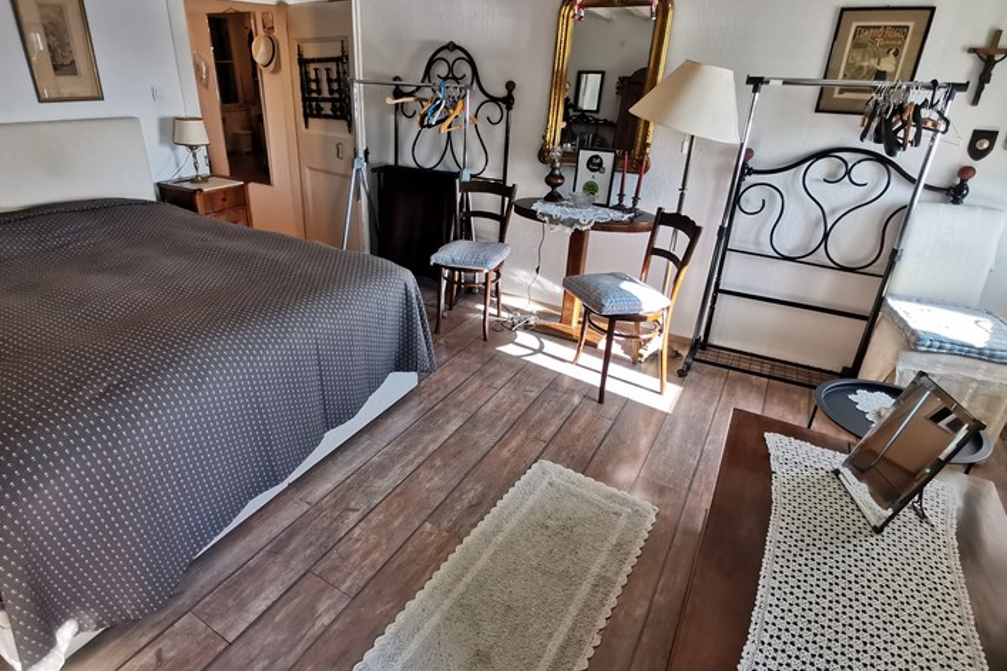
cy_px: 313
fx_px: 559
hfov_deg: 83.7
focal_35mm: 20
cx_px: 454
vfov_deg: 61.8
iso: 100
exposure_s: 1/100
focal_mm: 2.23
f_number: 2.2
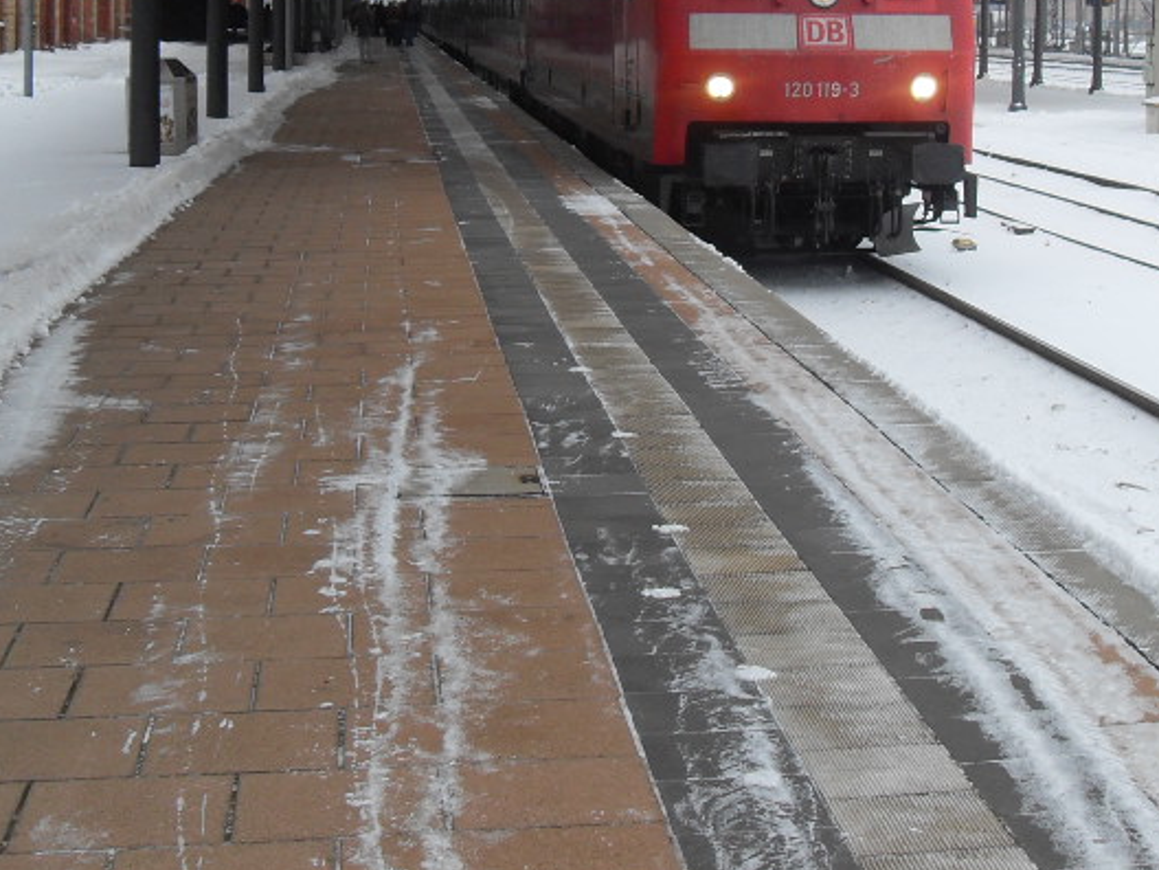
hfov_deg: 29.3
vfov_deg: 21.6
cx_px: 733
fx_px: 2210
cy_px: 37
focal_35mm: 66
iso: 80
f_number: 2.8
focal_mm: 6.3
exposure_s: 1/250
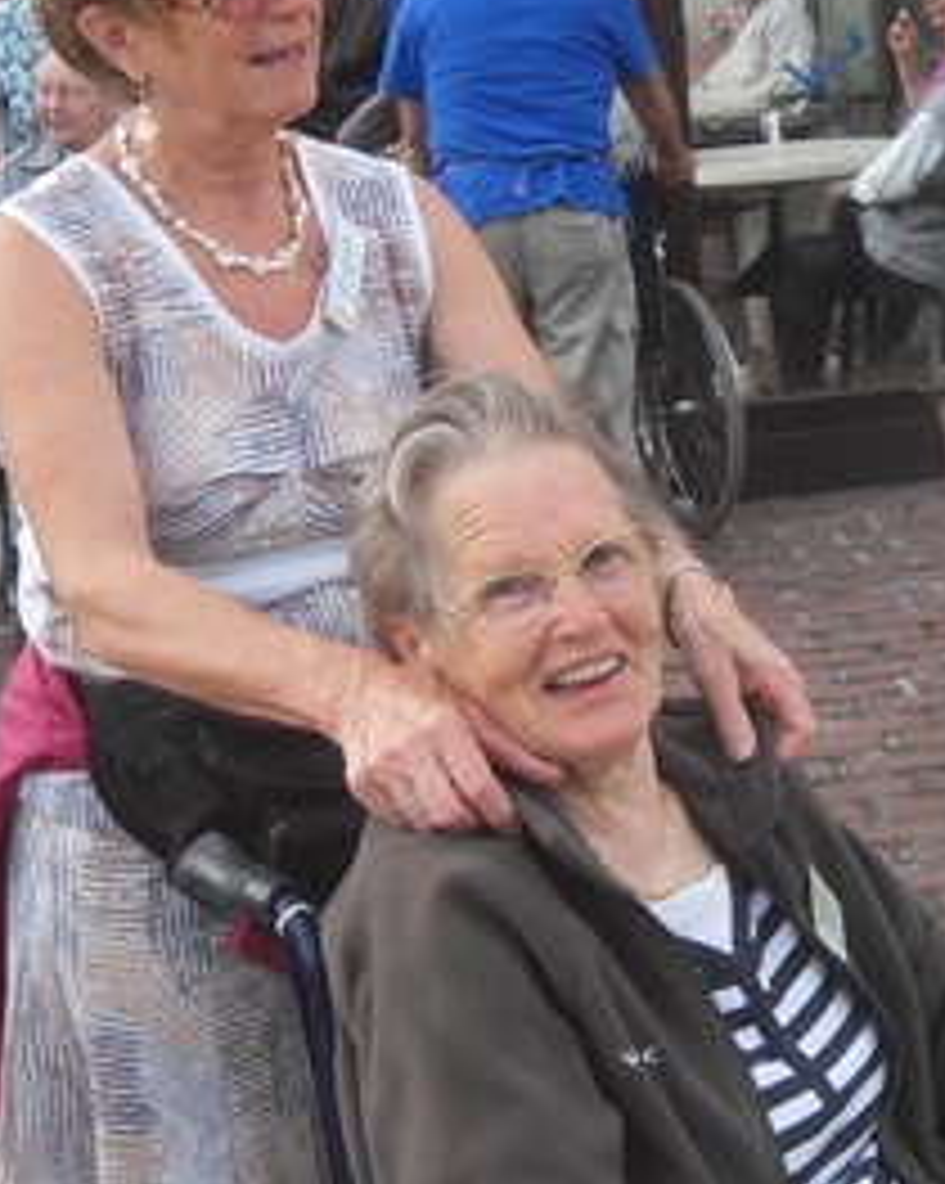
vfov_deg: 24.4
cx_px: 612
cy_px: 509
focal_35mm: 78
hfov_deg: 19.6
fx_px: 2730
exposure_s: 1/180
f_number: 3.5
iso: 80
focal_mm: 6.3
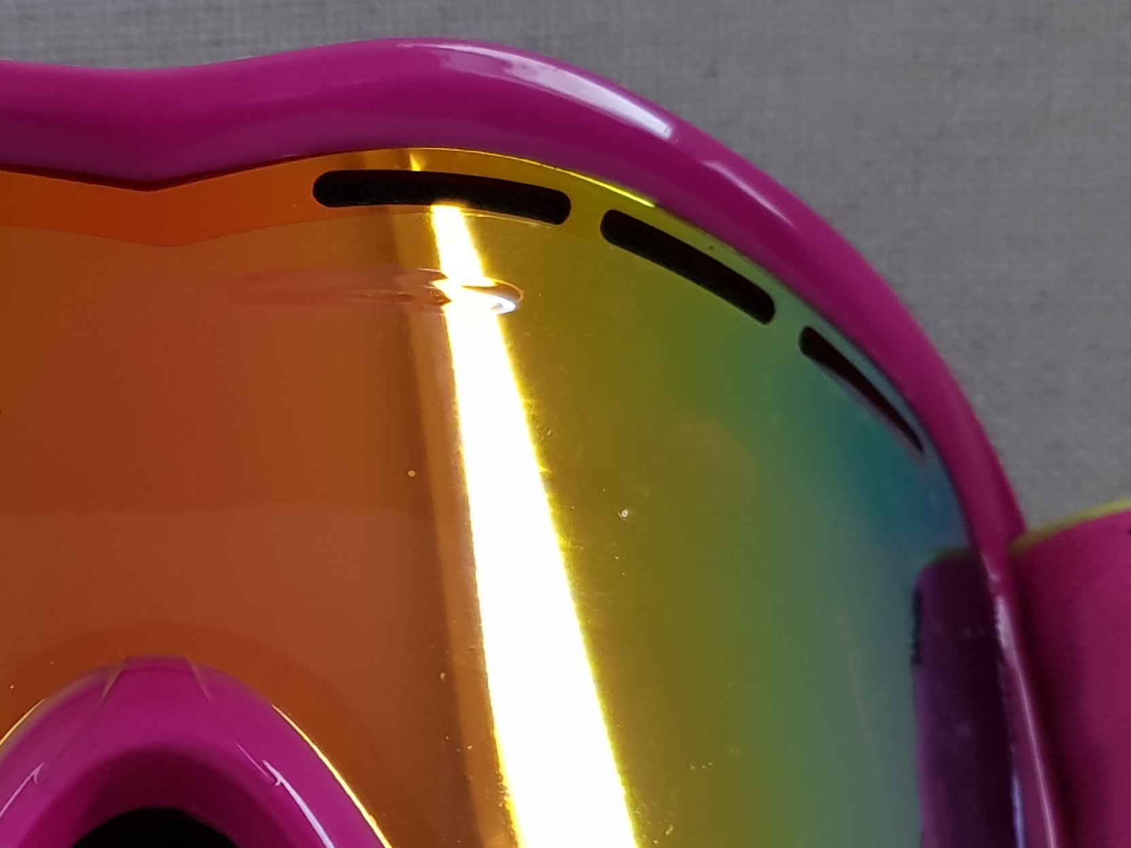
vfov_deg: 22.9
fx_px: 2058
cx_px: 33
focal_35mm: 63
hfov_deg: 29.0
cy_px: 706
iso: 200
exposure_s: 1/29
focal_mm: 4.2
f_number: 1.7
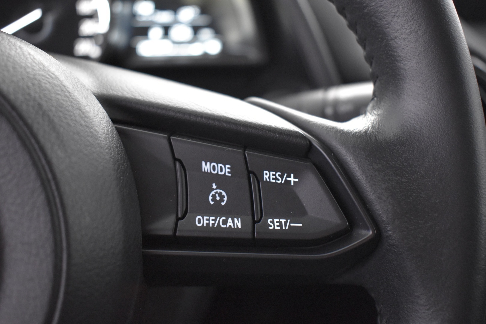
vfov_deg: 30.8
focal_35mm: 44
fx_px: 587
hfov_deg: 45.0
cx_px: 243
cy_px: 162
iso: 3200
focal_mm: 29
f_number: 4.2
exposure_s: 1/15
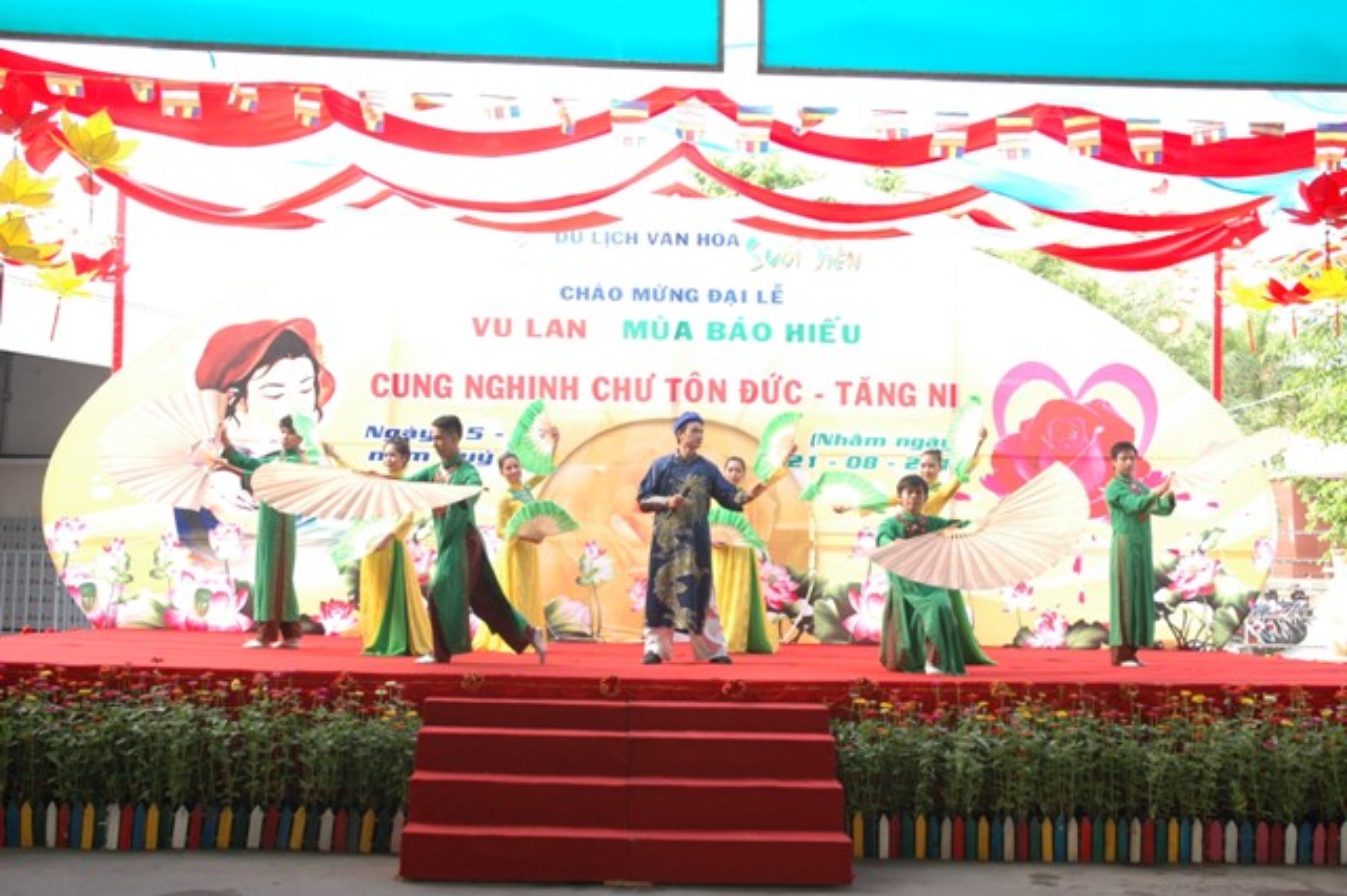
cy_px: 448
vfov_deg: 30.8
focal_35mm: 44
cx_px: 674
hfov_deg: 45.0
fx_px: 1627
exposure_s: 1/100
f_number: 5
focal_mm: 29
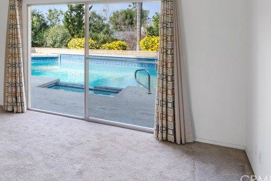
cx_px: 58
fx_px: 241
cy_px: 17
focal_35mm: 32
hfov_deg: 55.0
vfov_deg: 38.2
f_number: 22
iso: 100
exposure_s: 3.2
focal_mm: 17
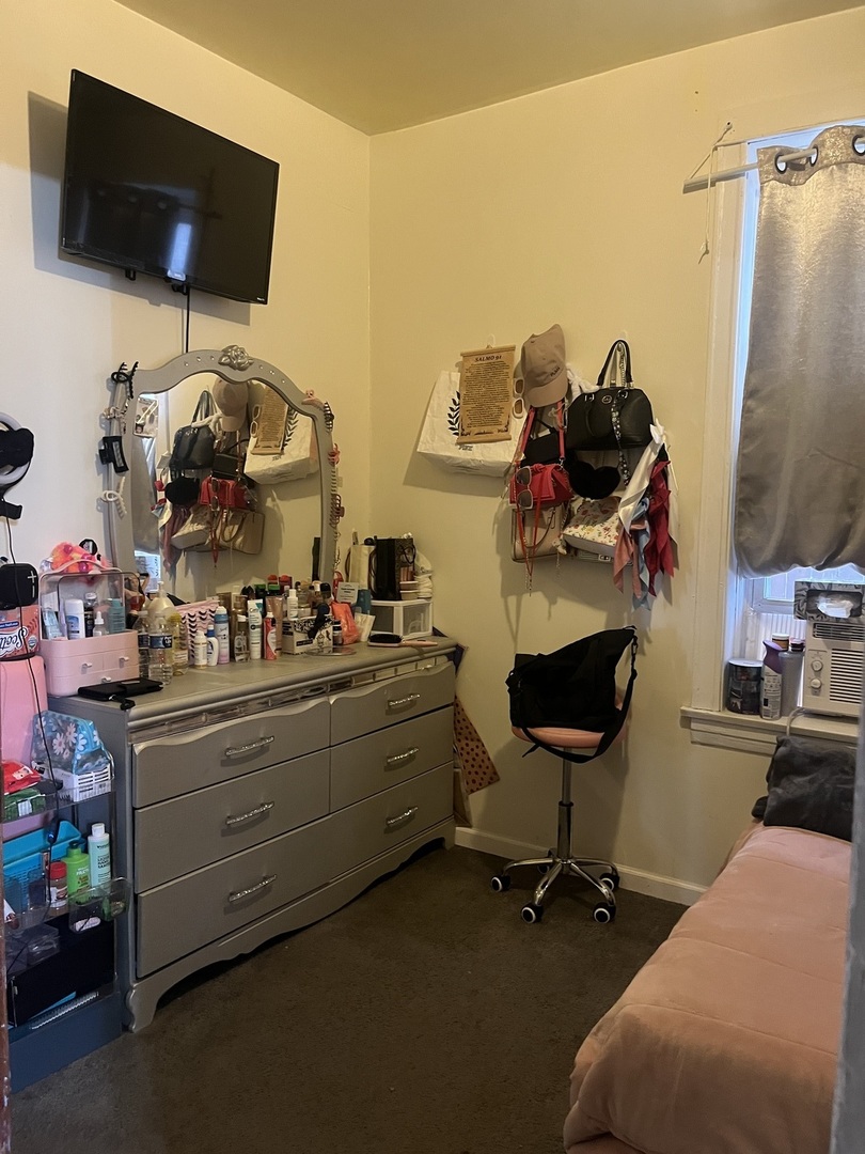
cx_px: 432
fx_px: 866
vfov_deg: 67.3
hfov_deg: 53.1
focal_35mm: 26
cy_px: 577
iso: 500
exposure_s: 1/30
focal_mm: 5.1
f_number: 1.6
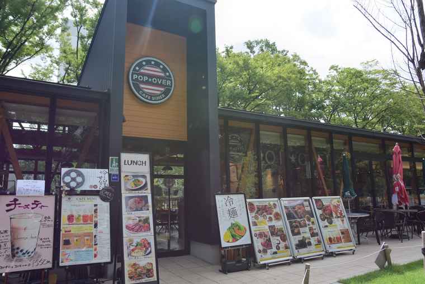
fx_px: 301
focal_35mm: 26
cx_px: 212
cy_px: 142
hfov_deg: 70.4
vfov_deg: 50.4
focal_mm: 17
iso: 100
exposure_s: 1/250
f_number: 5
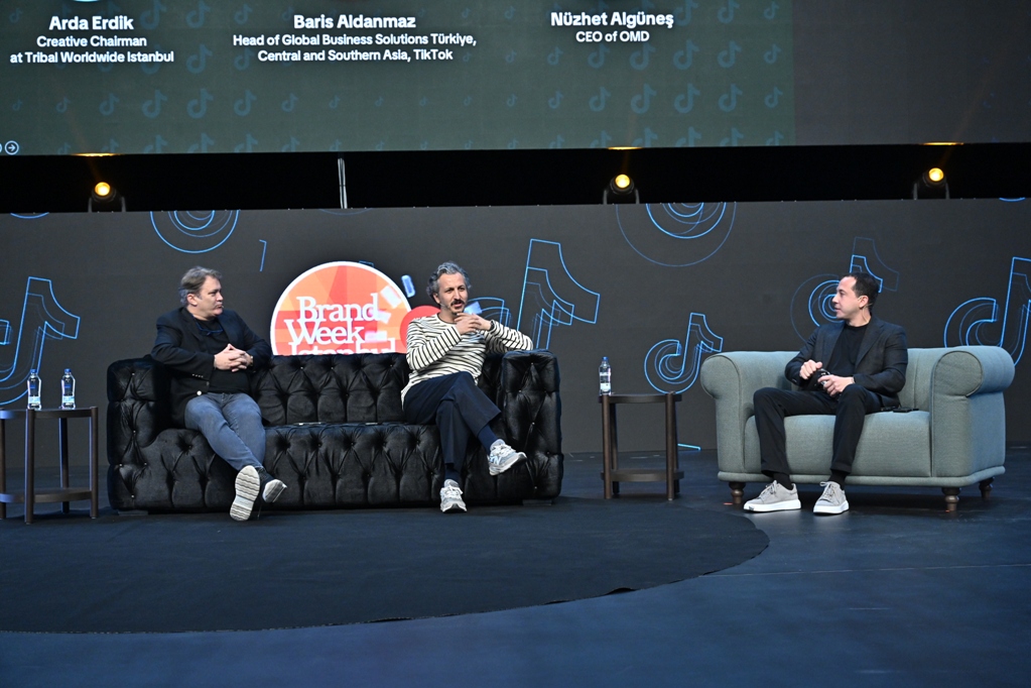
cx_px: 516
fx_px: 1317
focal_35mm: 46
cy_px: 344
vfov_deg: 29.2
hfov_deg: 42.7
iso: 1600
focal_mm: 46
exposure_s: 1/160
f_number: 4.5
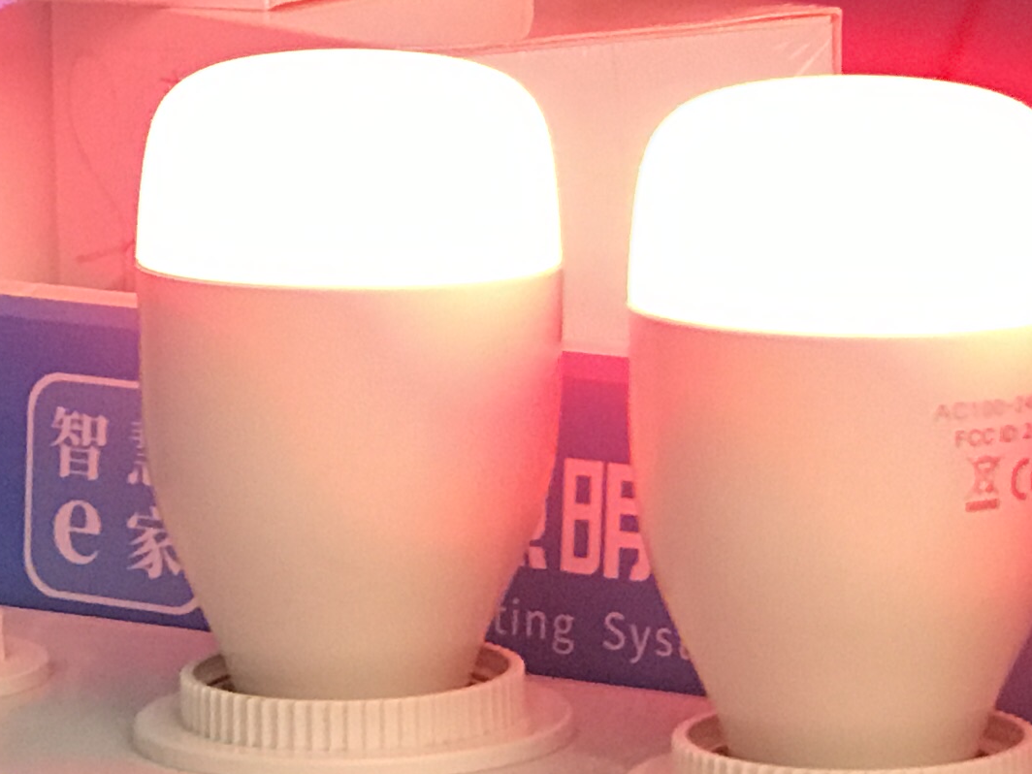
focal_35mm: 216
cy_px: 186
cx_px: 64
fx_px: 6440
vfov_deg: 6.9
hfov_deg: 9.1
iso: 125
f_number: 2.8
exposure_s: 1/50
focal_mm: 6.6
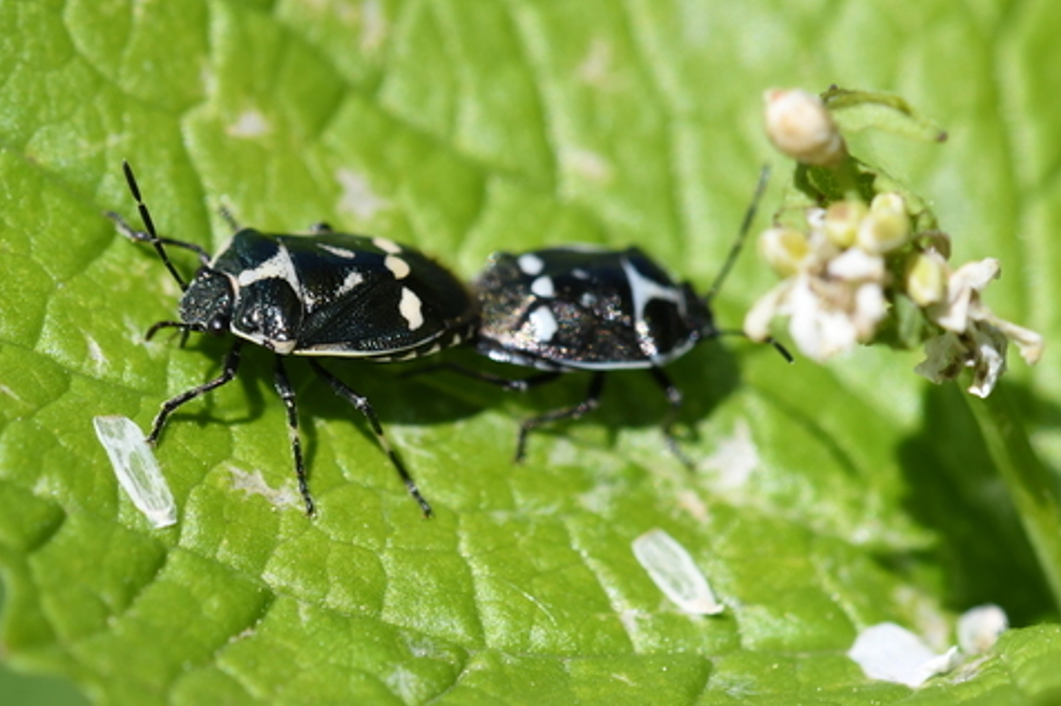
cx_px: 364
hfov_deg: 9.6
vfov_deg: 6.4
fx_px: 6327
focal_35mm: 215
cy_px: 334
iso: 400
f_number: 10
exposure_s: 1/640
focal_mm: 85
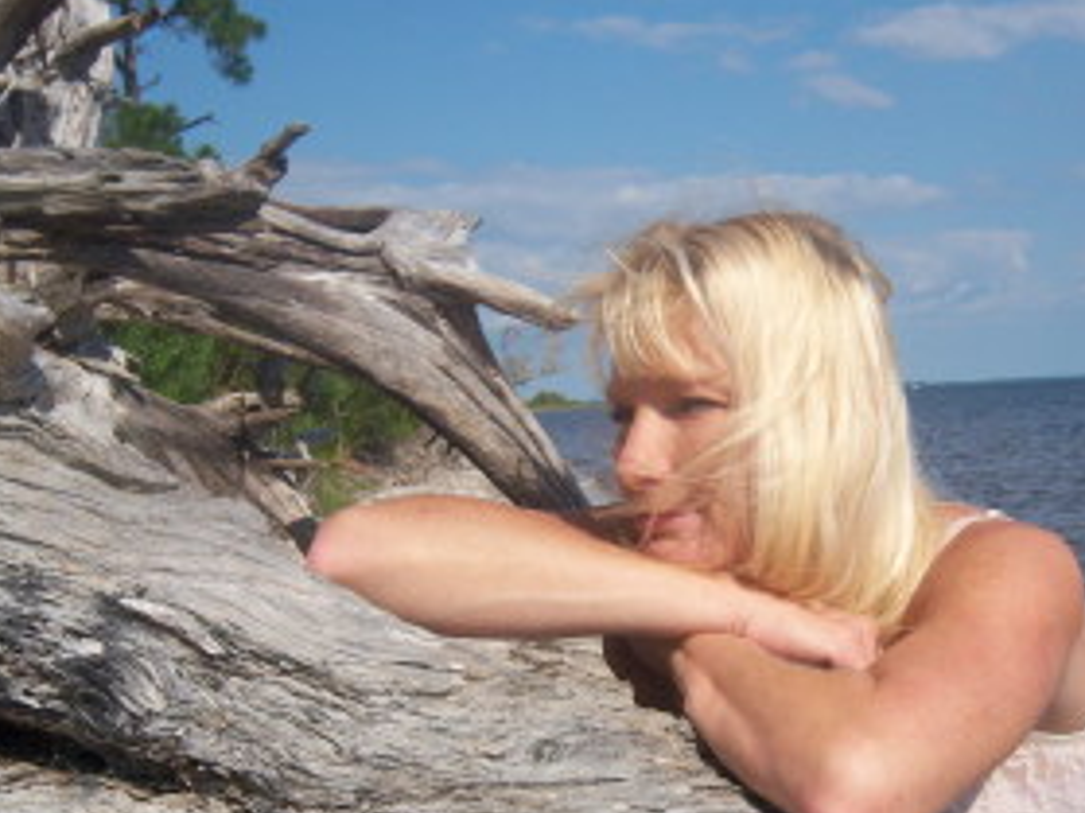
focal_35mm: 58
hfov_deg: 32.9
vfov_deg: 25.0
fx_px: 1817
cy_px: 585
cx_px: 731
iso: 80
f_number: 4.8
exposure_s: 1/1000
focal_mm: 7.5
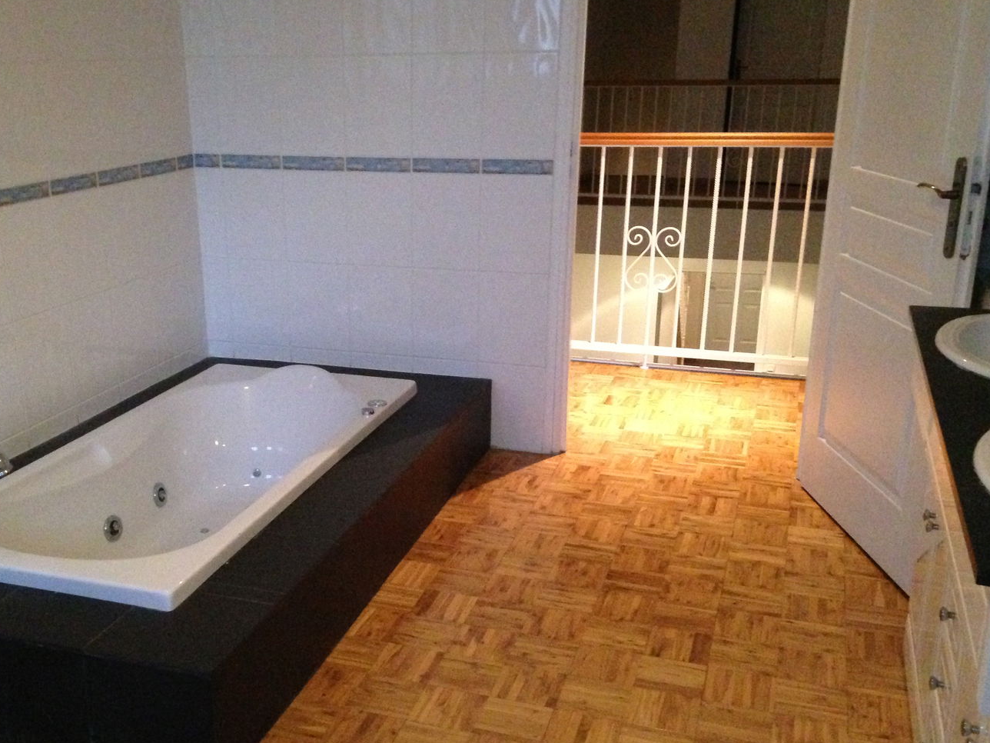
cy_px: 420
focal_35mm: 41
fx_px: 1173
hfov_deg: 45.5
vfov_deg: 35.1
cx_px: 382
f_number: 2.4
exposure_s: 1/15
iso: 800
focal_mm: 4.12
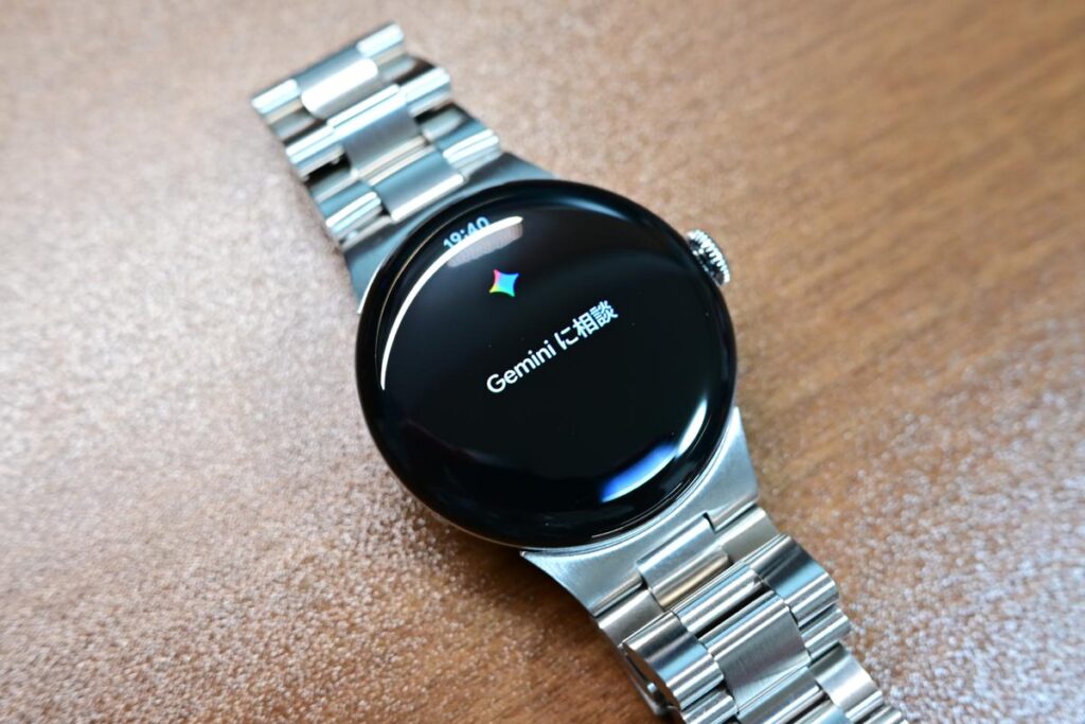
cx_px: 542
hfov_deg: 53.1
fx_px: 1085
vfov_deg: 36.9
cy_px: 362
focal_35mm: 36
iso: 800
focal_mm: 24
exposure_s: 1/25
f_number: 4.5
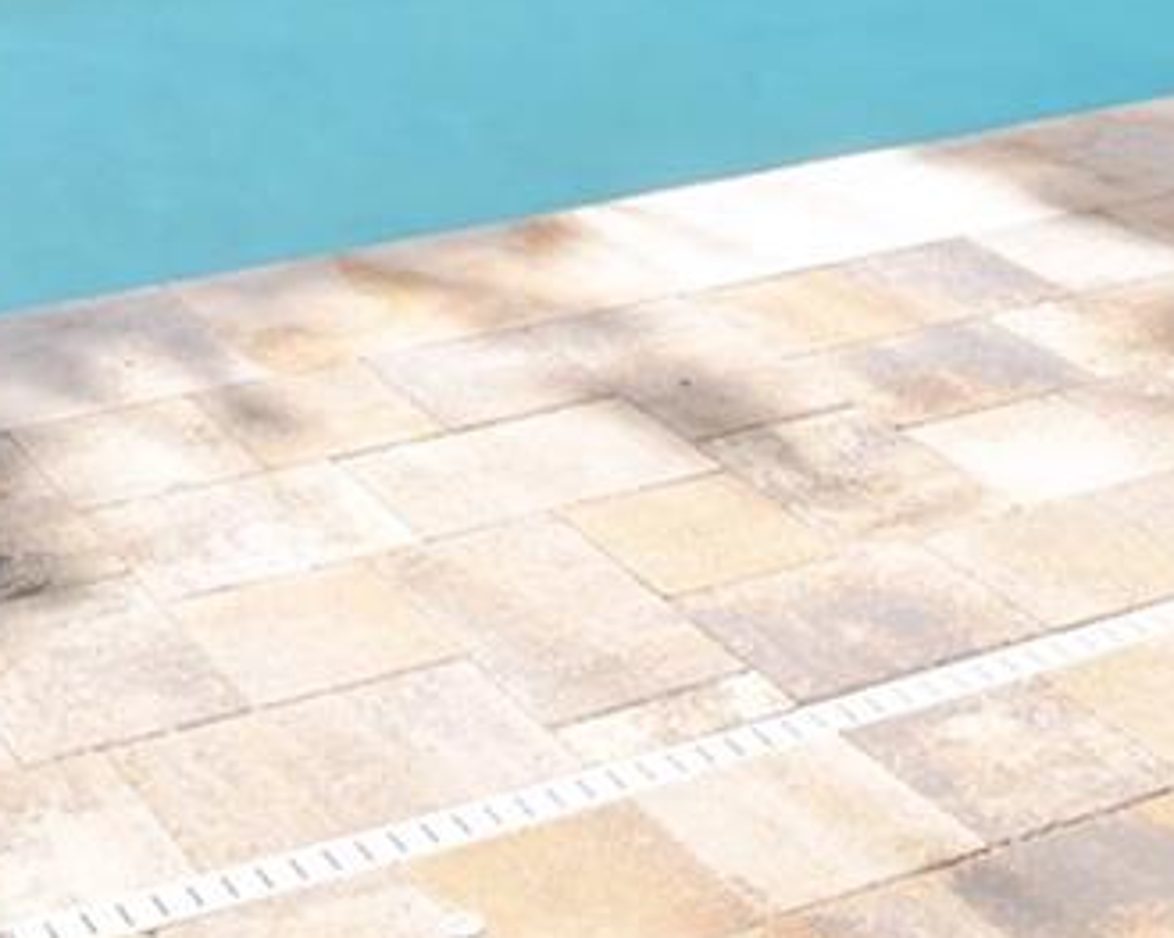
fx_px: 2615
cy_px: -795
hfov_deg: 25.1
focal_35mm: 75
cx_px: 353
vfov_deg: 16.6
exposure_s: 1/30
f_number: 11
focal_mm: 11
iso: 100
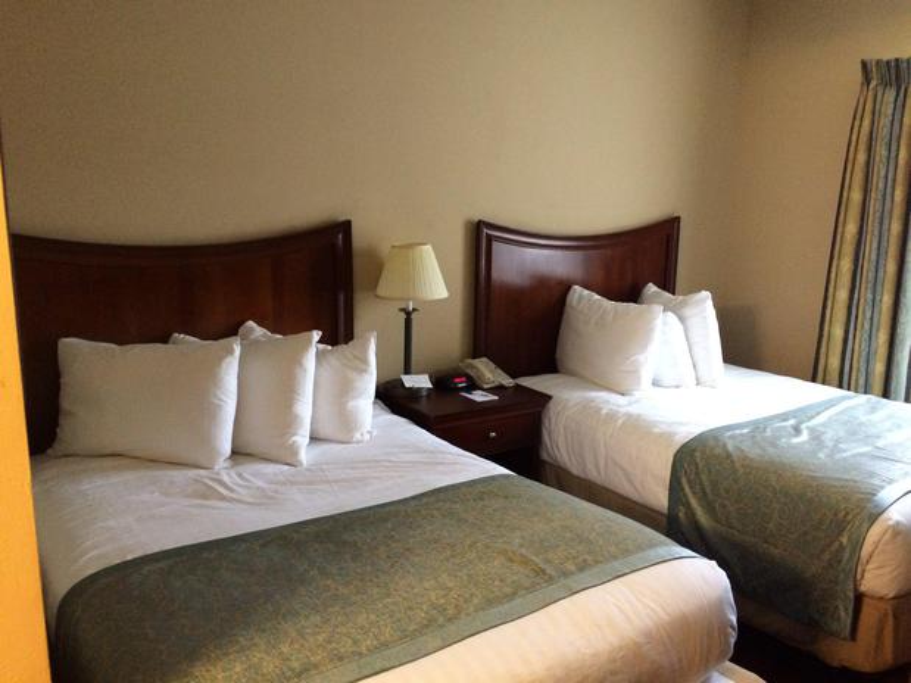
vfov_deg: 48.2
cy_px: 342
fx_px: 763
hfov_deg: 61.7
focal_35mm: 29
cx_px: 456
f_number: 2.2
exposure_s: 1/30
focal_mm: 4.15
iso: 250
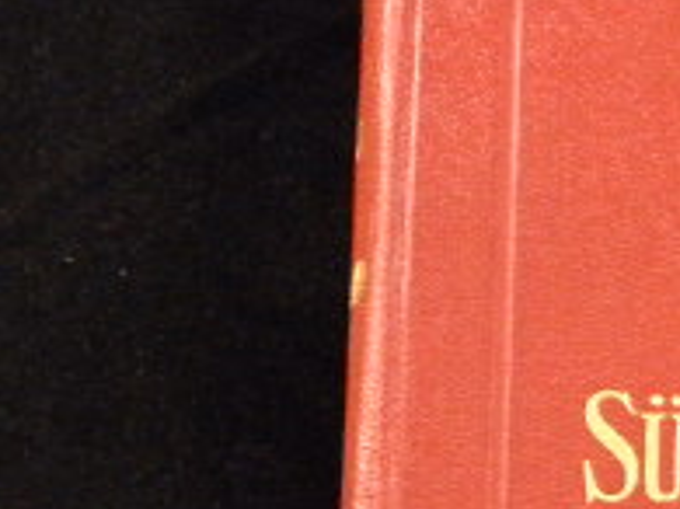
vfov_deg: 9.5
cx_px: 833
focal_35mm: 154
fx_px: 3023
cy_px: 600
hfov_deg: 12.5
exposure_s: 1/40
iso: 400
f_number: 3.9
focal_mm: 8.6
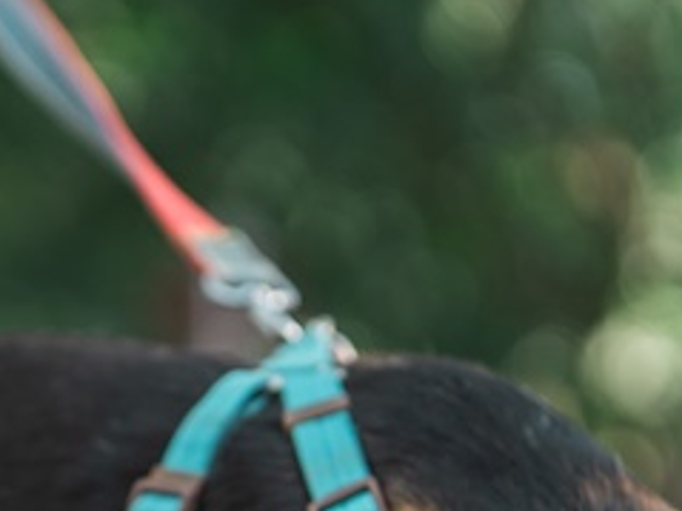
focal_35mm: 206
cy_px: 615
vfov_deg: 7.1
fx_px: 4057
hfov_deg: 9.6
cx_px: 126
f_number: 1.6
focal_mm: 50
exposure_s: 1/2500
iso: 160
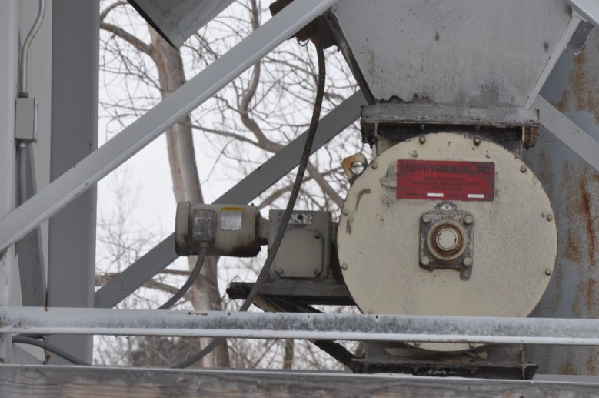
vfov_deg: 5.9
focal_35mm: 234
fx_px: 3884
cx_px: 400
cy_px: 273
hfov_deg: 8.8
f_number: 9
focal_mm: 105
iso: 200
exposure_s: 1/320
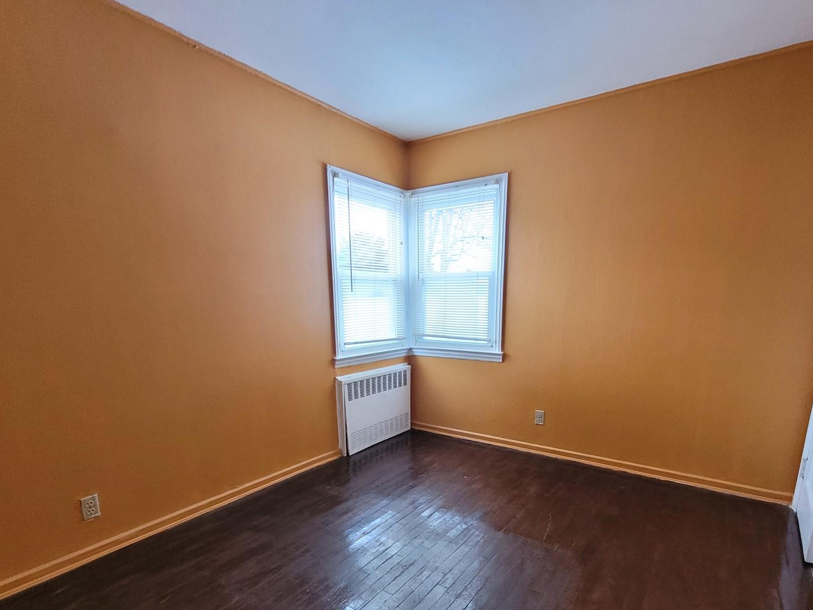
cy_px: 395
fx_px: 399
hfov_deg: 91.0
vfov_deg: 73.0
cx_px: 418
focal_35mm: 17
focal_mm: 1.74
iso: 320
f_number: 2.2
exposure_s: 1/60
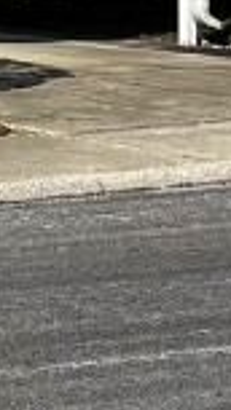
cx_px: -913
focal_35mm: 189
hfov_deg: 5.1
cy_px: -96
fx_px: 2059
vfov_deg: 11.2
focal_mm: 5.1
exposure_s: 1/5319
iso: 50
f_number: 1.6
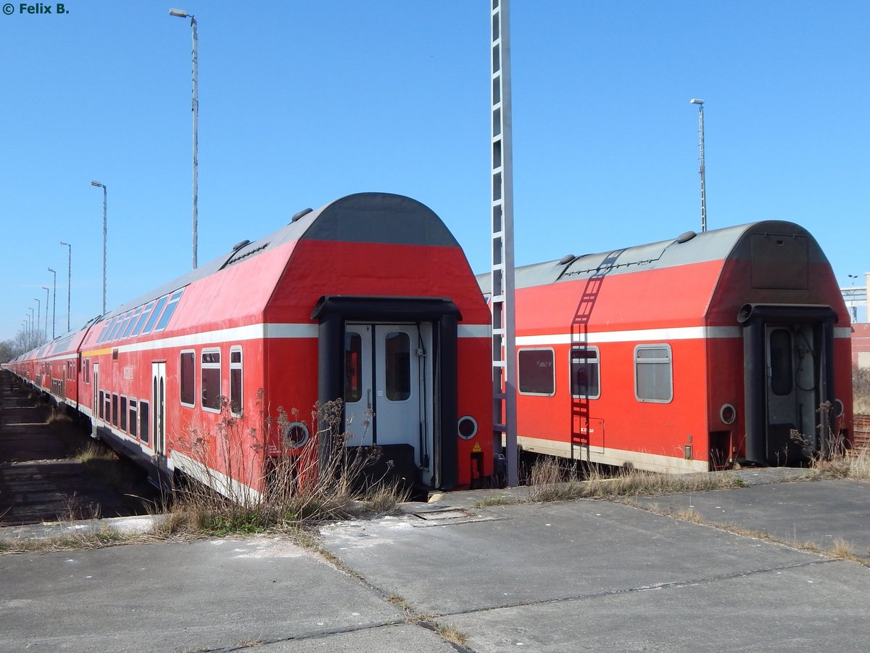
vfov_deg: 49.7
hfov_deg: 63.4
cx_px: 435
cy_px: 326
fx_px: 704
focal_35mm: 28
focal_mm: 5.1
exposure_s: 1/500
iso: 125
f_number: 6.3
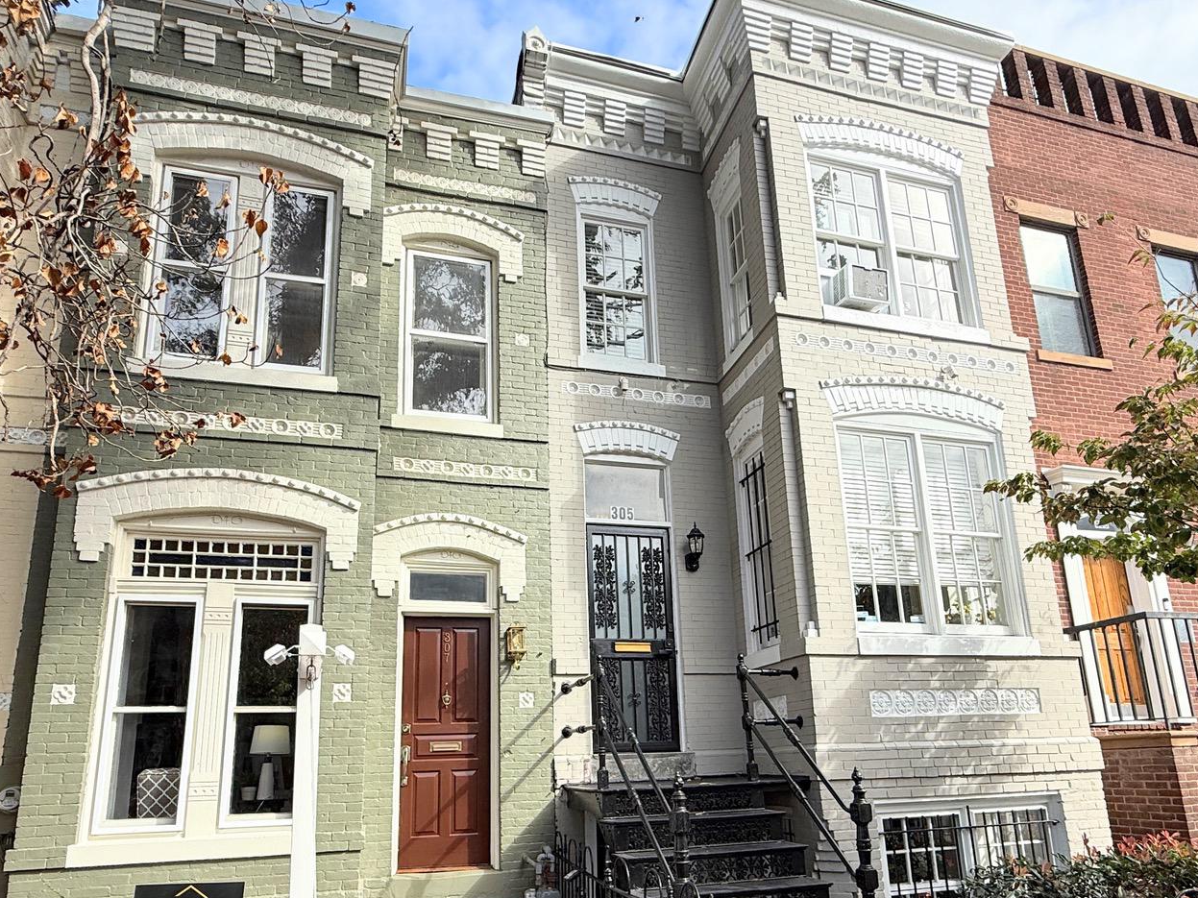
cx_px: 596
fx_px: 796
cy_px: 583
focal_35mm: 23
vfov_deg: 57.8
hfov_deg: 73.9
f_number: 2.2
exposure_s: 1/1368
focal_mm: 2.22
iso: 50
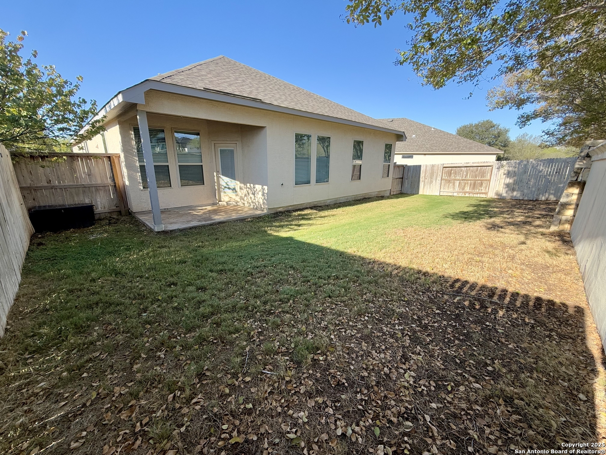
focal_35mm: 14
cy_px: 228
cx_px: 303
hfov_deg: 102.1
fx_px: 245
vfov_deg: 85.7
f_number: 2.2
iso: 50
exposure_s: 1/559
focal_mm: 2.22
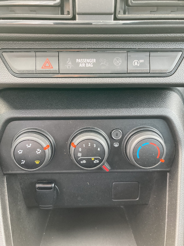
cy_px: 123
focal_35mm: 28
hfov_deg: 49.7
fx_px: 198
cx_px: 92
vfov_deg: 63.4
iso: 320
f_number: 1.8
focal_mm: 3.99
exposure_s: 1/60
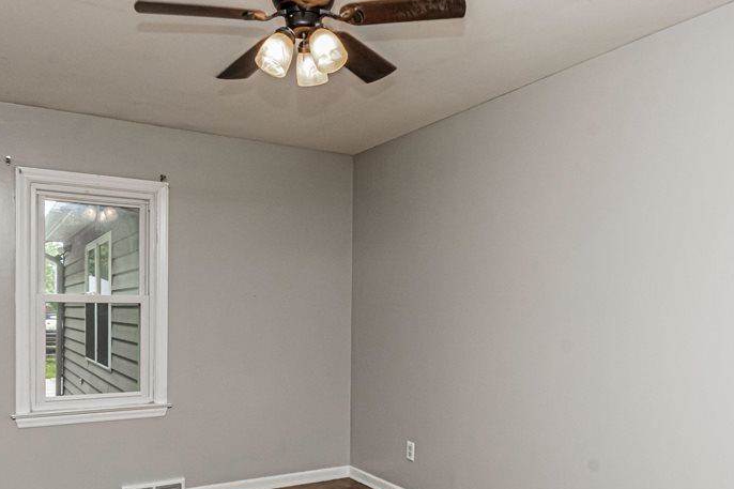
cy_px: 319
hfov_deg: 65.4
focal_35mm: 28
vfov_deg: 45.8
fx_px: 571
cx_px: 333
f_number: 14
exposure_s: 1/60
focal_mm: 10
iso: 1250
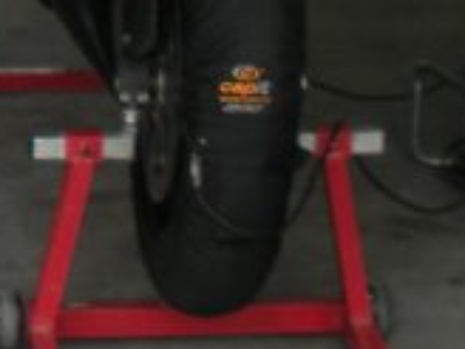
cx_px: -369
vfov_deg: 6.8
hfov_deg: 8.9
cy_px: -184
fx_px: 2875
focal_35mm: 214
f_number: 3.5
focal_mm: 6.3
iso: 64
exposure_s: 1/158
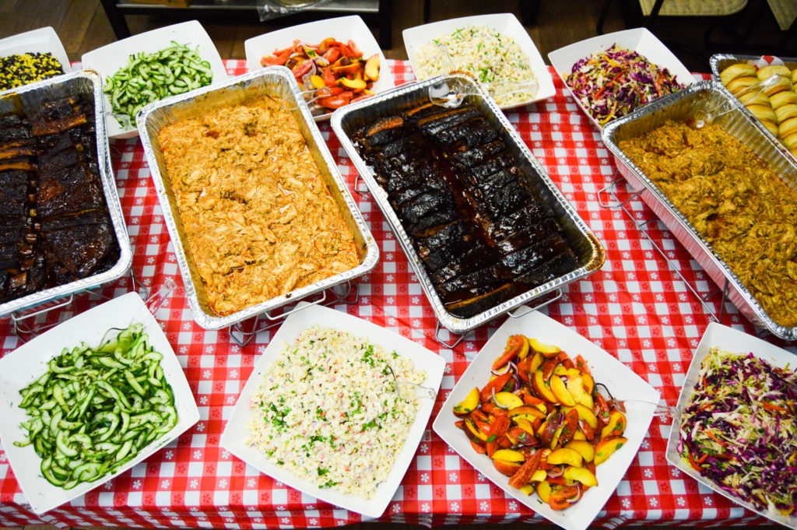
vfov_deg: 47.9
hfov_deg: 67.4
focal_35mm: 27
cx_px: 398
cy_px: 265
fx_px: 597
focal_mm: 18
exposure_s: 1/500
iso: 2000
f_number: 3.5
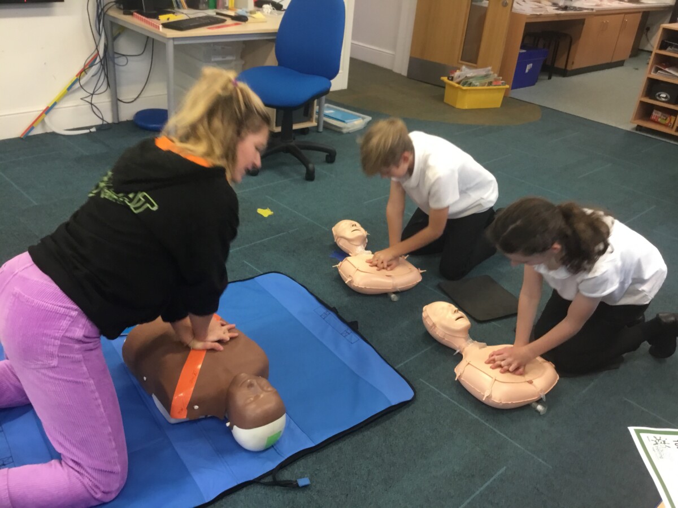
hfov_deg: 58.4
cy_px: 254
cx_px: 339
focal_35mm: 31
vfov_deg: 45.4
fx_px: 607
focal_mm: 3.3
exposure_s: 1/33
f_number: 2.4
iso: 125
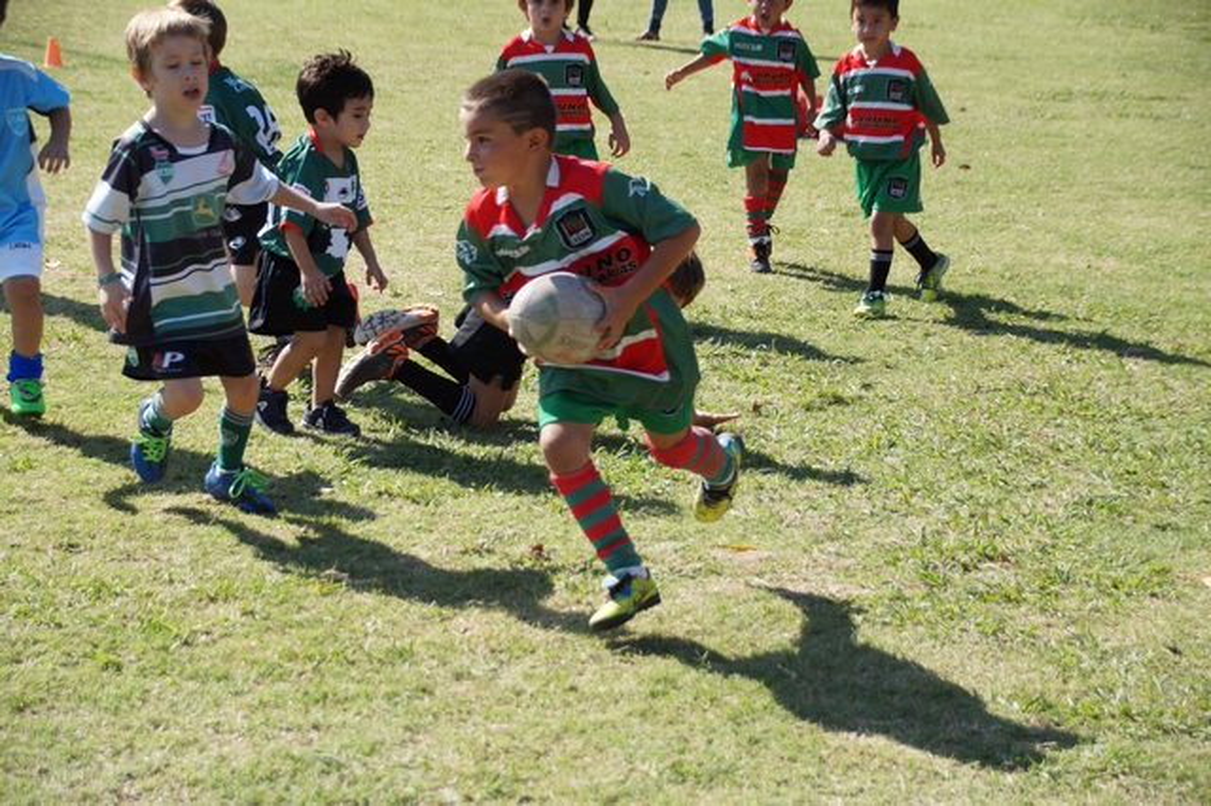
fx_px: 3026
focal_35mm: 90
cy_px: 403
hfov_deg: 22.6
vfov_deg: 15.2
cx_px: 606
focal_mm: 60
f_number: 5.6
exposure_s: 1/2000
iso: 800
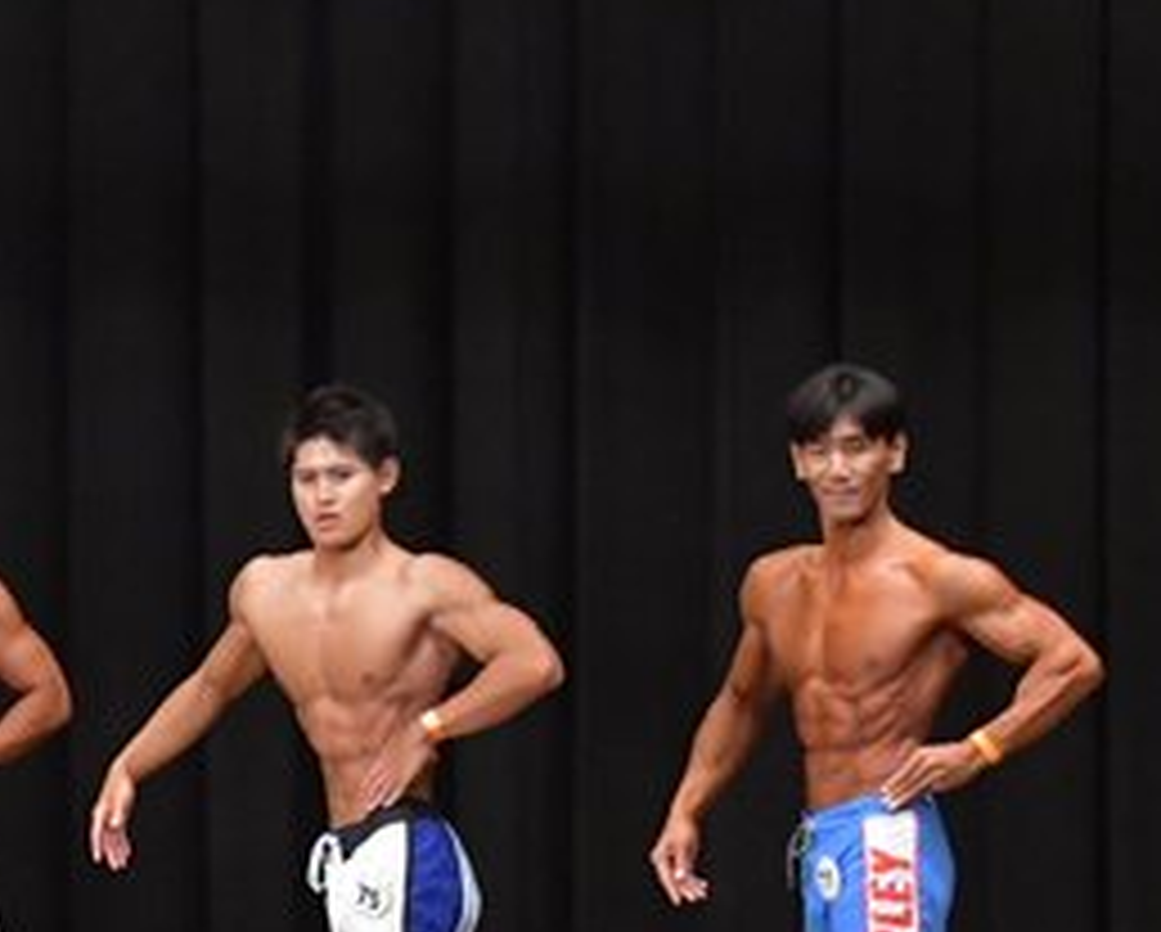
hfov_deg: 6.3
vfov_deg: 5.1
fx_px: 10458
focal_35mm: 304
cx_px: -421
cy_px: 747
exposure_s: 1/400
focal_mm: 72
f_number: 5.6
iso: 6400
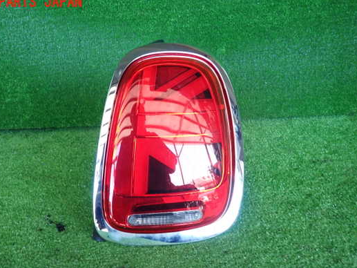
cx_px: 164
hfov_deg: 61.6
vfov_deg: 48.2
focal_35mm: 29
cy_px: 149
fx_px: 299
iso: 200
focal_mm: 4.5
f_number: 2
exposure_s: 1/80
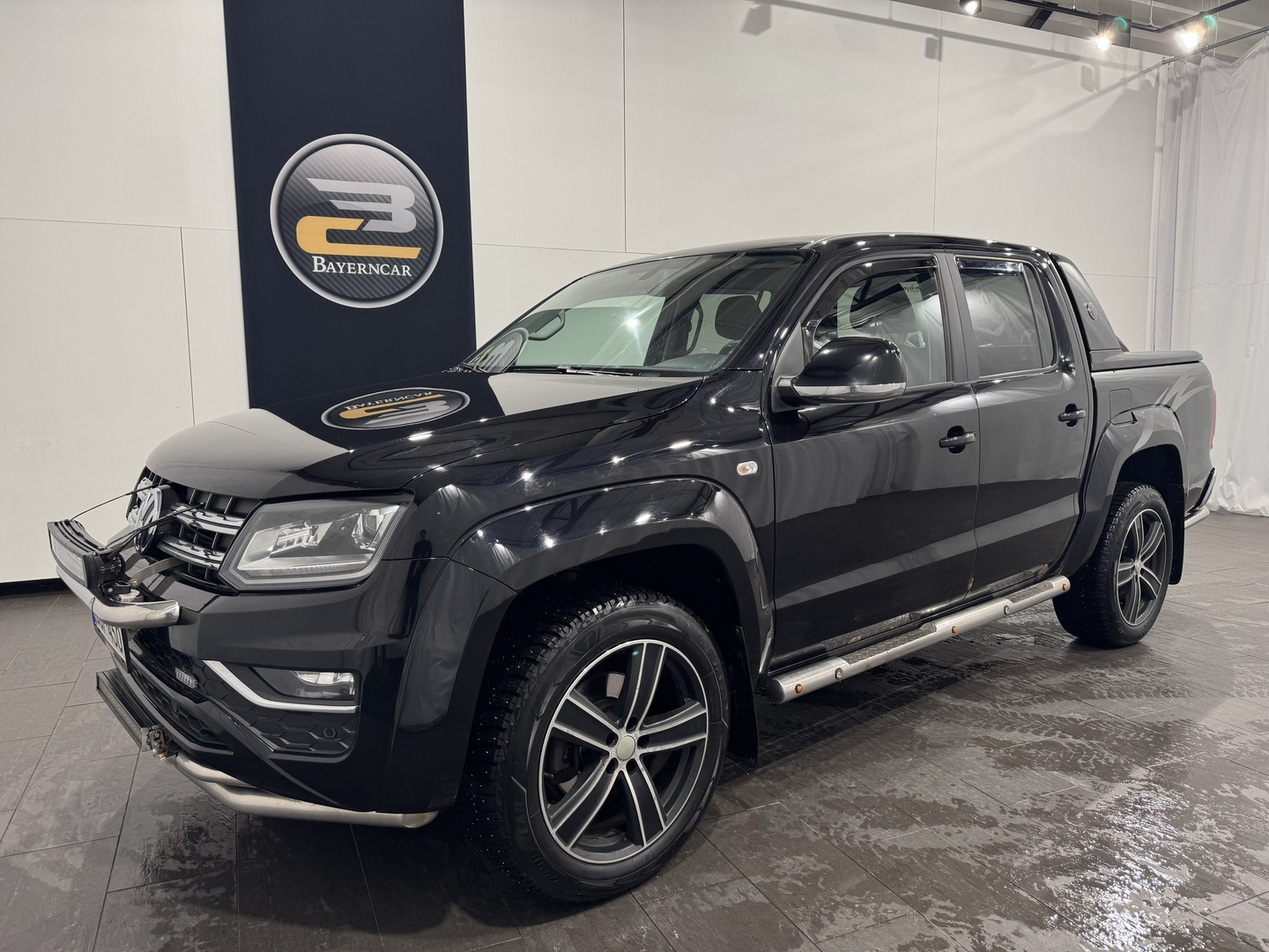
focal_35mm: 24
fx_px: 880
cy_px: 476
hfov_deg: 71.6
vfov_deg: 56.8
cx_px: 634
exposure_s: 1/100
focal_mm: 6.76
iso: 80
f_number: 1.78
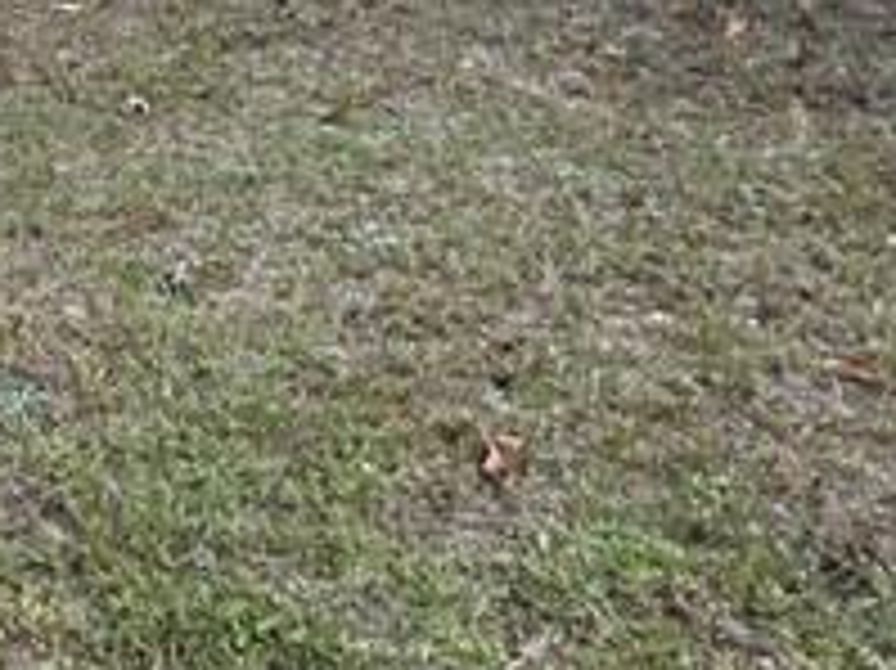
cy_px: -292
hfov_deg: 26.0
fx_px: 1863
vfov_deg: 18.4
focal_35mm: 72
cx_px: 50
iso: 64
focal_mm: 2.22
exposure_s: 1/220
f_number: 2.2
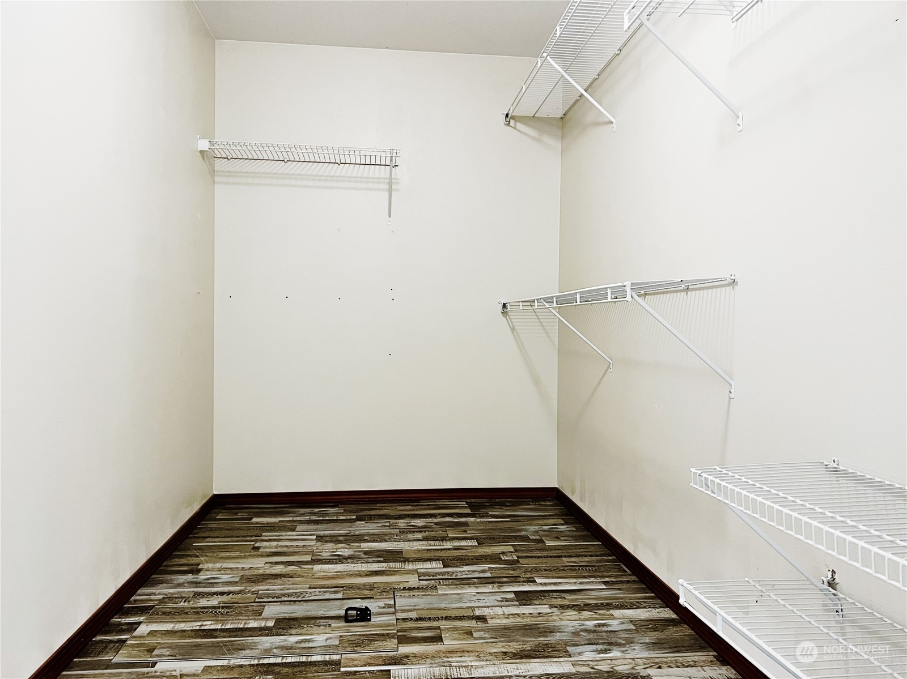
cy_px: 340
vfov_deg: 53.0
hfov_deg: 67.3
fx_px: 681
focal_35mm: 26
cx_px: 454
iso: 320
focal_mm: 5.7
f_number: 1.5
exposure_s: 1/60
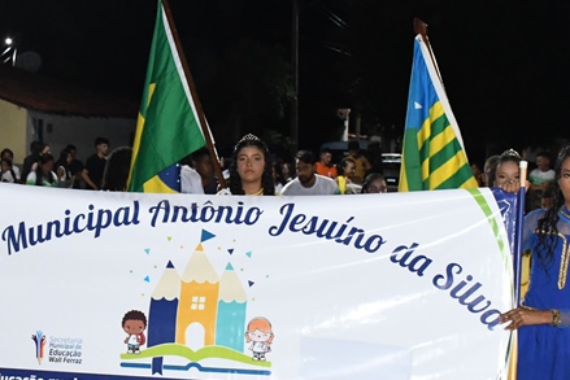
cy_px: 242
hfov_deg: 18.2
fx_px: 1774
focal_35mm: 112
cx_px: 196
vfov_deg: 12.2
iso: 5000
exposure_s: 1/40
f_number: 6.3
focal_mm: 32
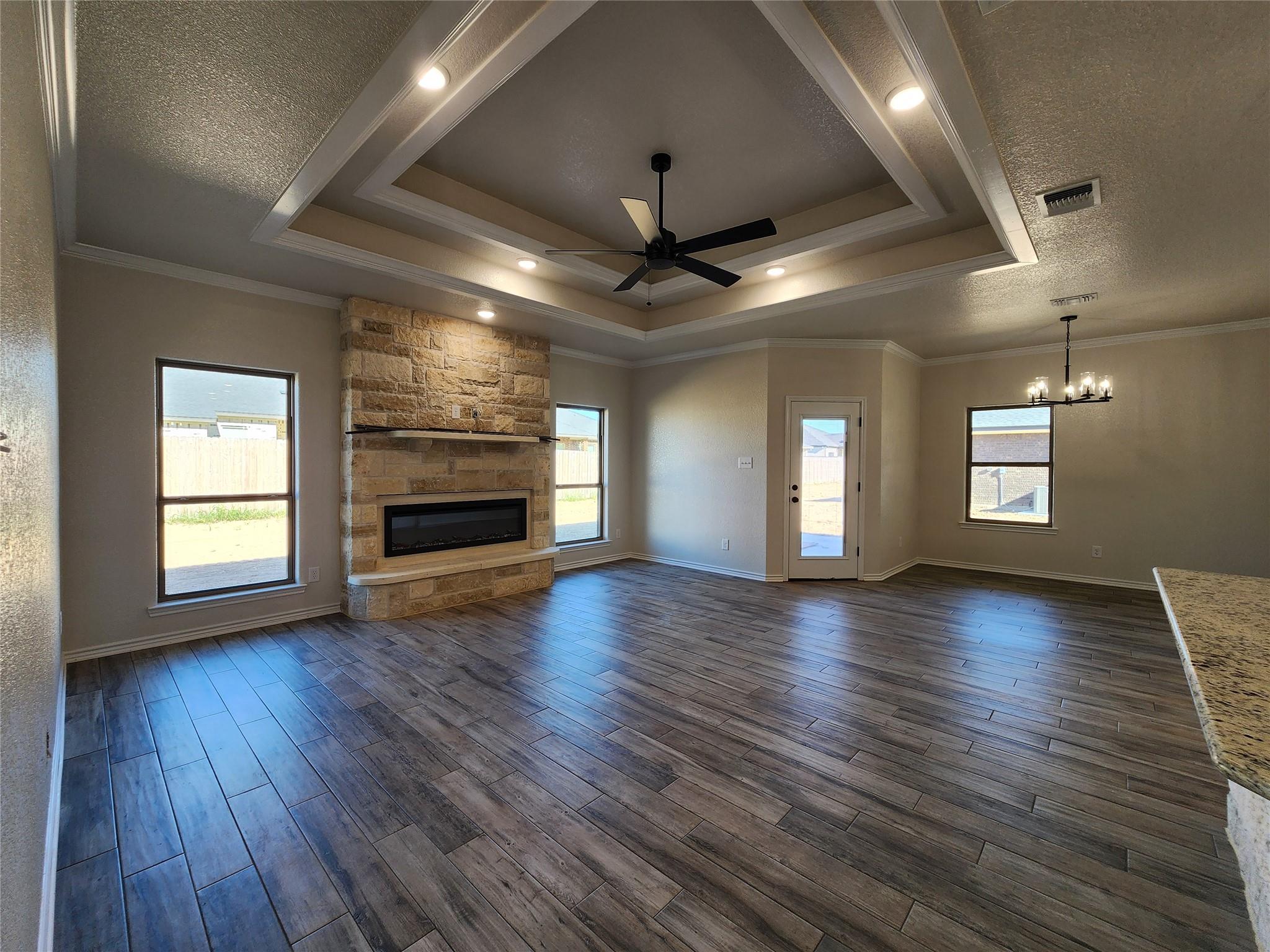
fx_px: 477
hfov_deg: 106.2
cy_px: 476
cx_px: 635
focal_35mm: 13
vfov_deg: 89.9
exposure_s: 1/120
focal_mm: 2.2
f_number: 2.2
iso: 100
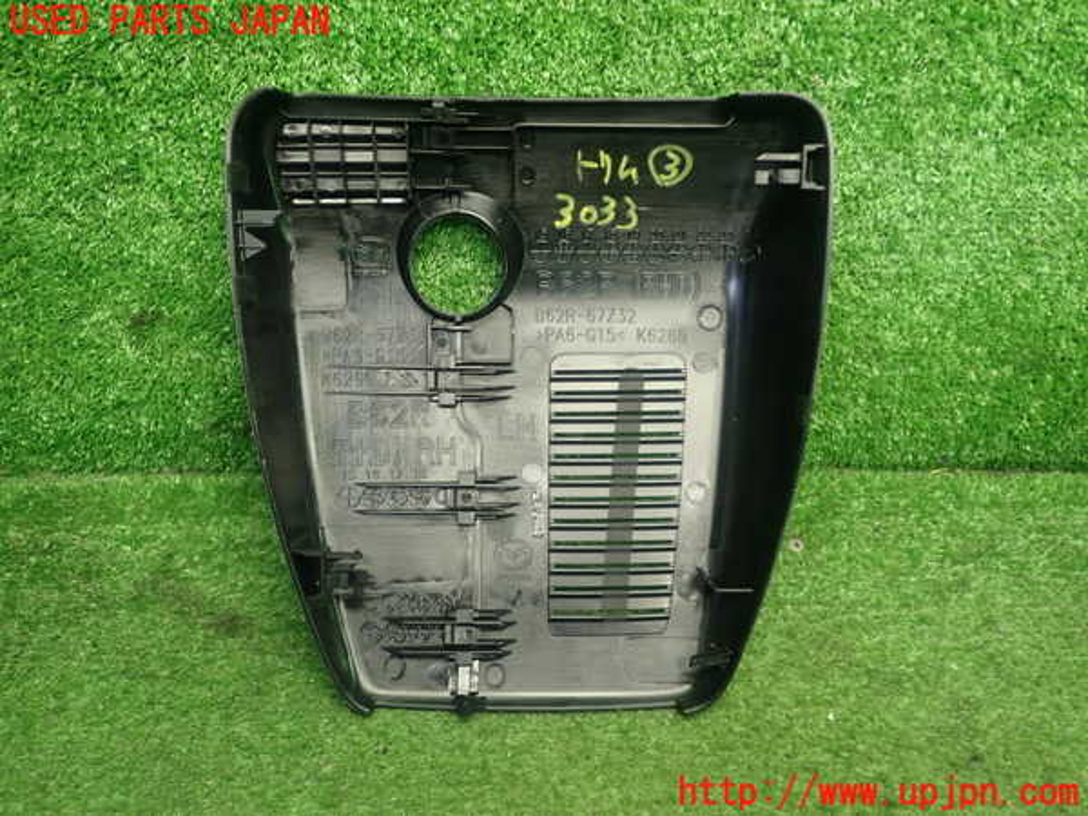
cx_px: 544
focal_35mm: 30
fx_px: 943
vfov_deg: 46.8
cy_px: 408
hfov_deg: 60.0
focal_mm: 5.4
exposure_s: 1/30
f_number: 2.3
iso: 250
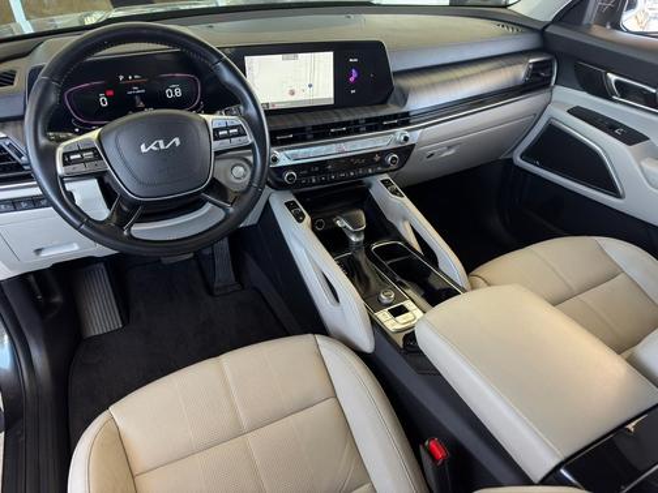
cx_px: 329
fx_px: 456
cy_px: 246
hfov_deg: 71.6
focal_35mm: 24
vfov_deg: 56.8
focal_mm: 6.76
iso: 125
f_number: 1.78
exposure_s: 1/117
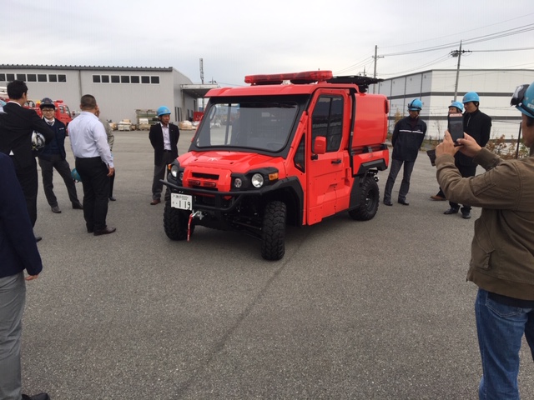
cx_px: 267
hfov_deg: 61.7
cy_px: 200
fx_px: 447
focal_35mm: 29
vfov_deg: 48.2
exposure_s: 1/601
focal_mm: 4.15
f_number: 2.2
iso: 25
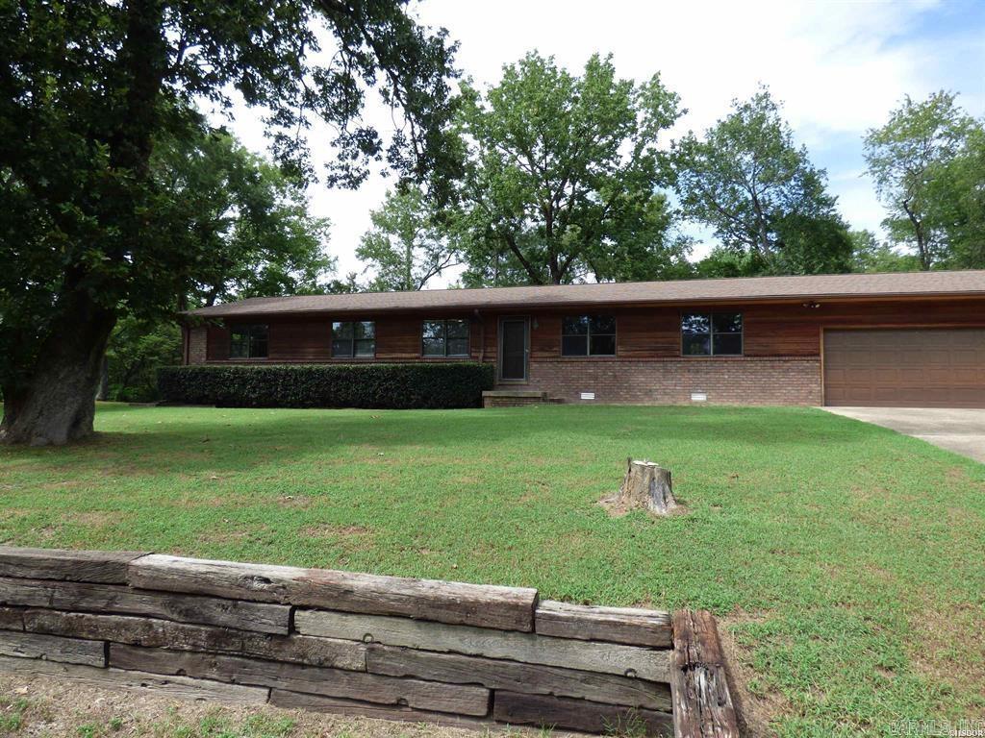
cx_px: 492
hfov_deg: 81.7
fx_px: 569
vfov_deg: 66.0
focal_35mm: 20
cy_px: 369
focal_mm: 3.58
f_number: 2.8
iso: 100
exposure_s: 1/640
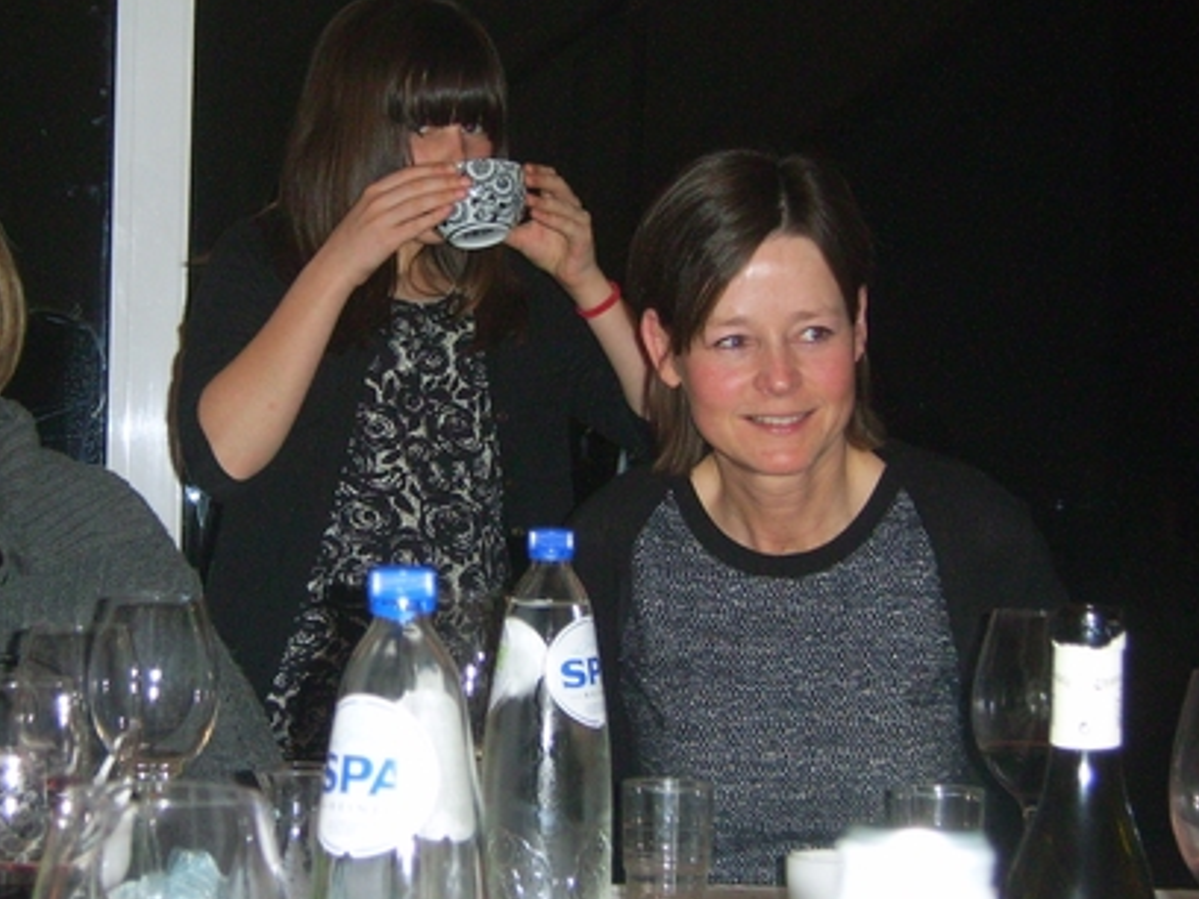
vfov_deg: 14.4
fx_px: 3568
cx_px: 385
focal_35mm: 103
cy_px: 367
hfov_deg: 19.0
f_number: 3.8
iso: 150
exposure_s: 1/40
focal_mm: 14.5
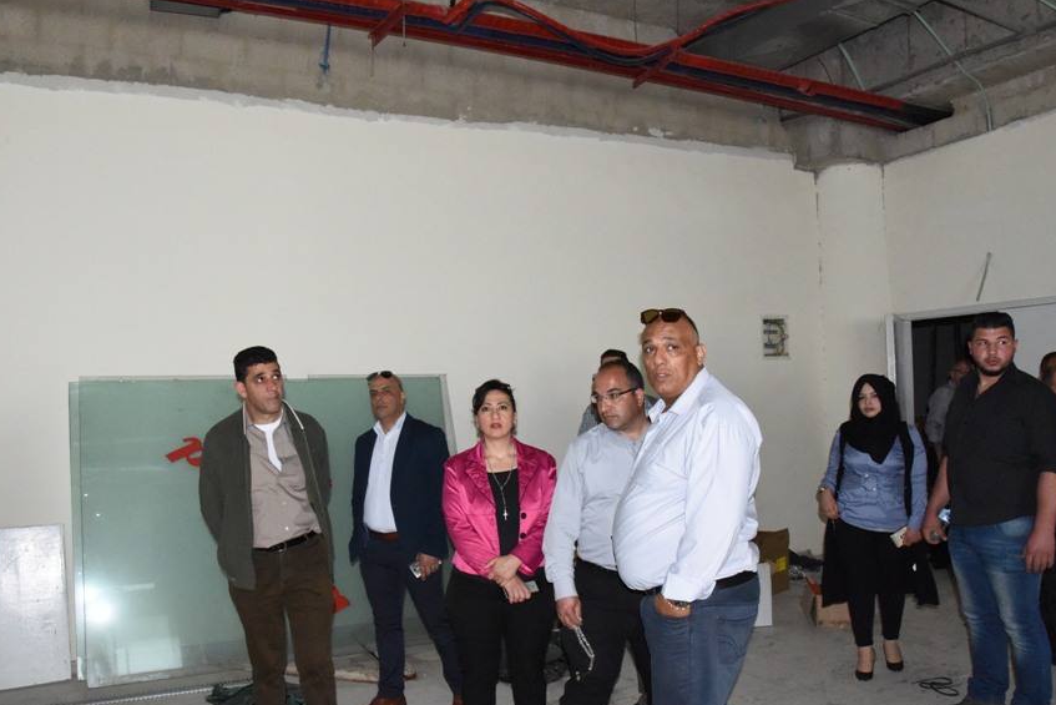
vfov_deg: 44.9
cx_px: 487
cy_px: 401
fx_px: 851
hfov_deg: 63.6
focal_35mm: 29
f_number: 9
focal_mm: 24
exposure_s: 1/200
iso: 10000
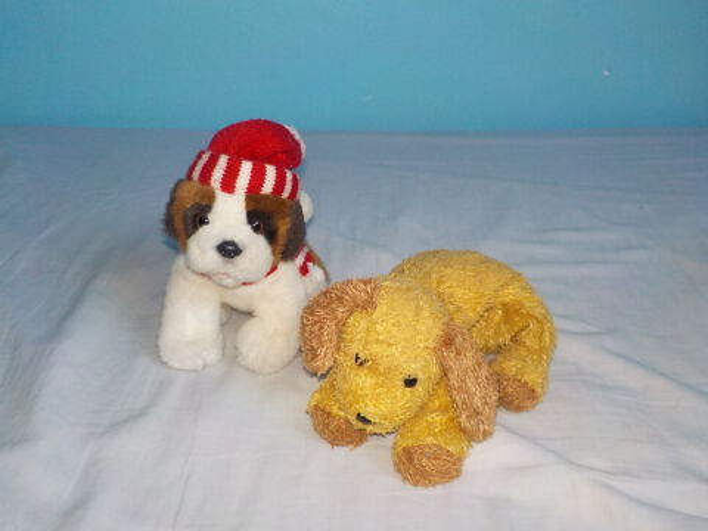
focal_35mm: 30
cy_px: 266
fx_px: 614
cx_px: 354
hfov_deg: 60.0
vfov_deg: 46.8
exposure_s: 1/30
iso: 200
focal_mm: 4.1
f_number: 3.3
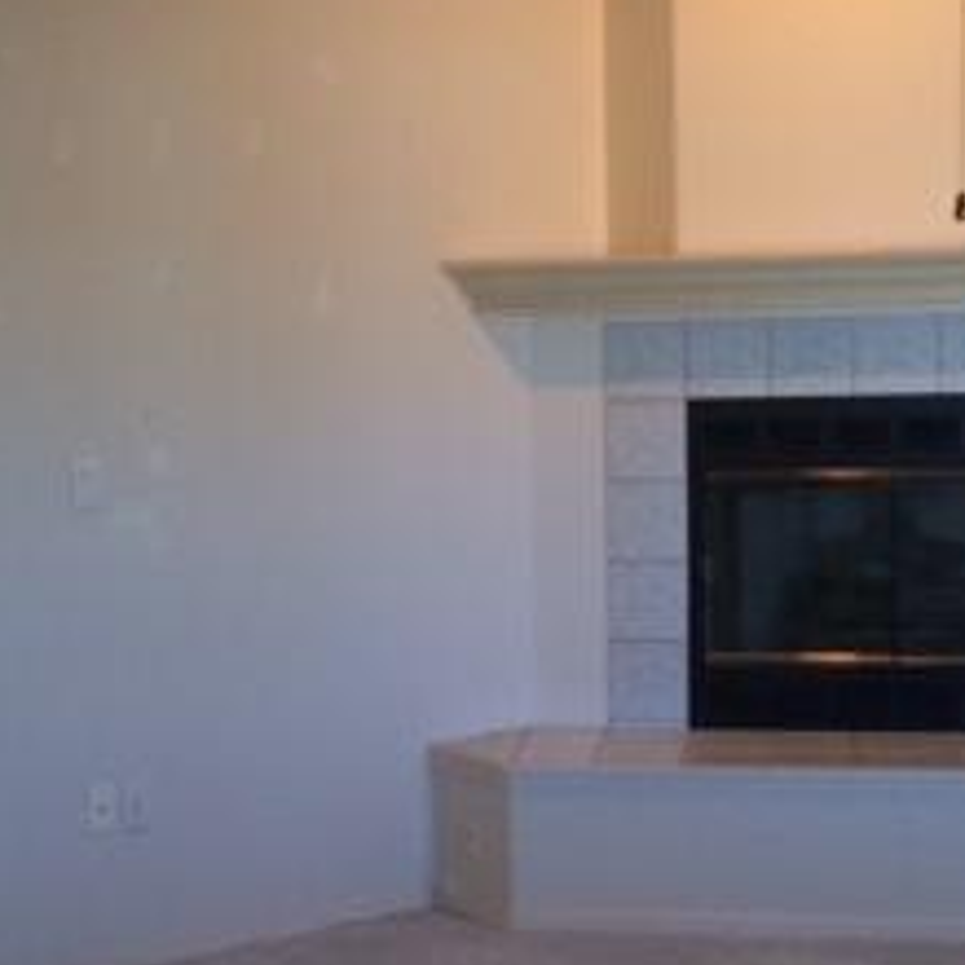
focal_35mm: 75
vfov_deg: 23.1
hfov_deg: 23.0
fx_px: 2365
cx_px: 326
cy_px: 507
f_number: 2.2
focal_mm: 4.15
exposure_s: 1/30
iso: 100
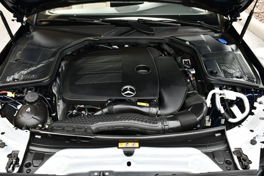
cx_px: 132
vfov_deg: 36.9
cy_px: 88
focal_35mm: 36
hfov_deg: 53.1
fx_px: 264
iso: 400
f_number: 4.5
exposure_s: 1/250
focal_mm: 18
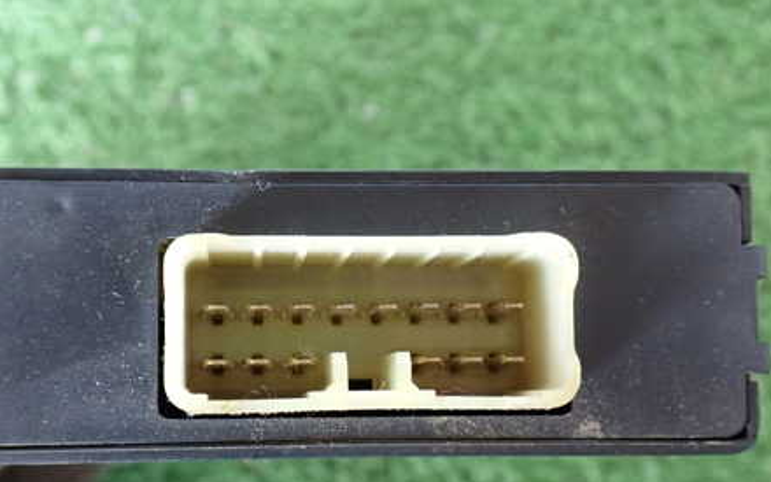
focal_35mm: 52
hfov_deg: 38.8
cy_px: 310
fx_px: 1093
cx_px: 328
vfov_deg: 24.8
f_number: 2.5
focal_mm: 6.37
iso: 800
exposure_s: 1/30
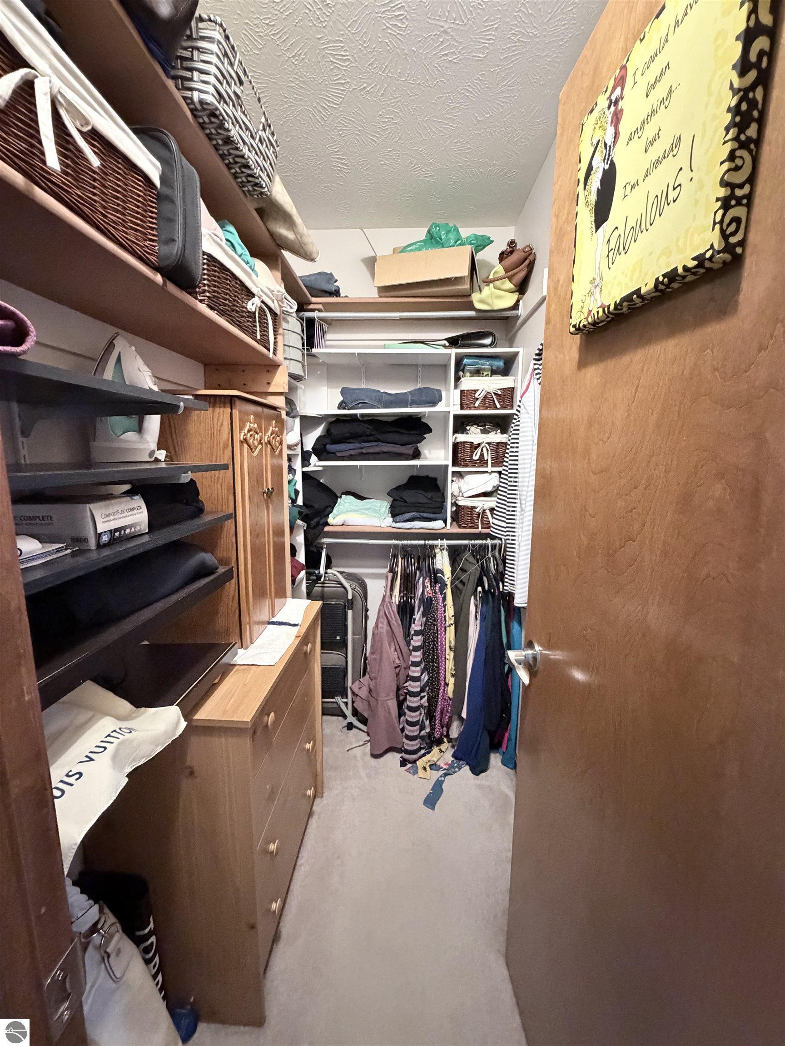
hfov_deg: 85.7
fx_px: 423
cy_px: 523
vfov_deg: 102.1
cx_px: 392
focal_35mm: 14
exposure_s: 1/40
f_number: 2.2
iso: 1000
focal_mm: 2.22
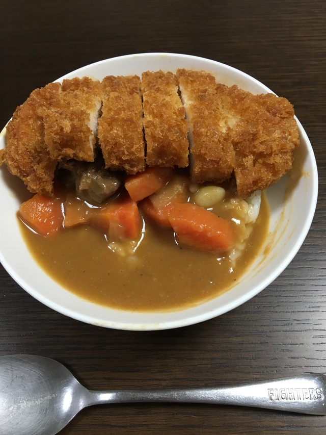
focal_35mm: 29
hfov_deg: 48.2
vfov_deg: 61.7
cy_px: 218
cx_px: 163
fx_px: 364
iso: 80
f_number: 2.2
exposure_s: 1/30
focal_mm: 4.15
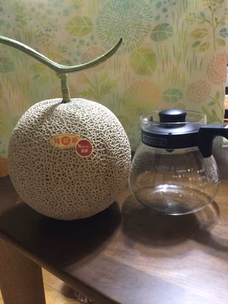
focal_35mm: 31
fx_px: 272
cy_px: 152
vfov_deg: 58.4
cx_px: 114
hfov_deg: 45.4
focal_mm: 3.3
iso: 250
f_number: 2.4
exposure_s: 1/15
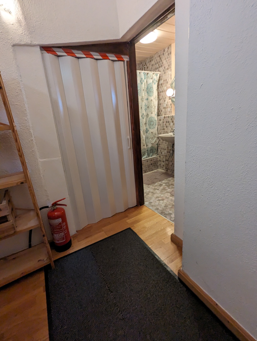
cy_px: 170
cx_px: 128
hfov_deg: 78.2
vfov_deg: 94.4
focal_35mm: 16
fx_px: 158
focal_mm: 2.35
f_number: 2.2
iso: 245
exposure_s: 1/50
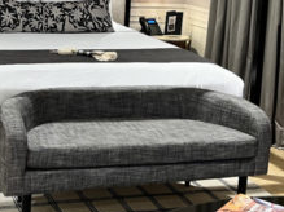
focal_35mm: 76
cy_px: 0
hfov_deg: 25.1
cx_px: 48
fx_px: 623
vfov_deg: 18.8
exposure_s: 1/60
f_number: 1.5
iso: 250
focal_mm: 5.7
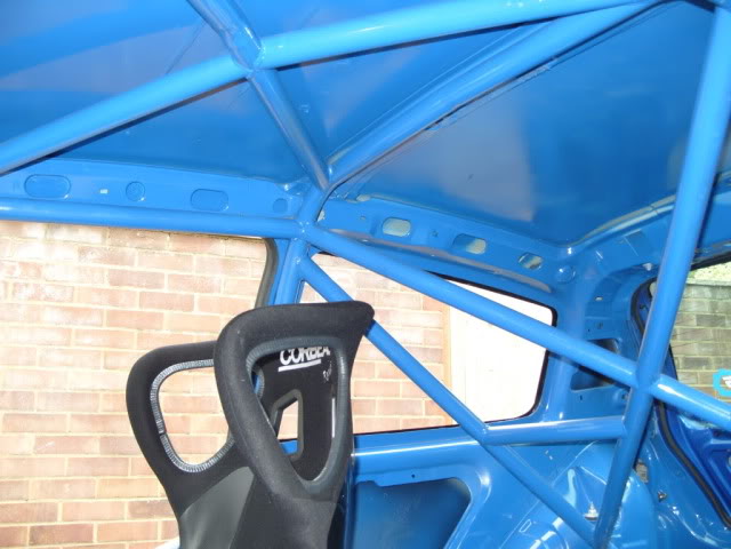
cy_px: 274
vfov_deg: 40.7
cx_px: 366
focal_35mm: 35
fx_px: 739
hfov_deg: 52.6
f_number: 2.8
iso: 160
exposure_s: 1/45
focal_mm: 7.8
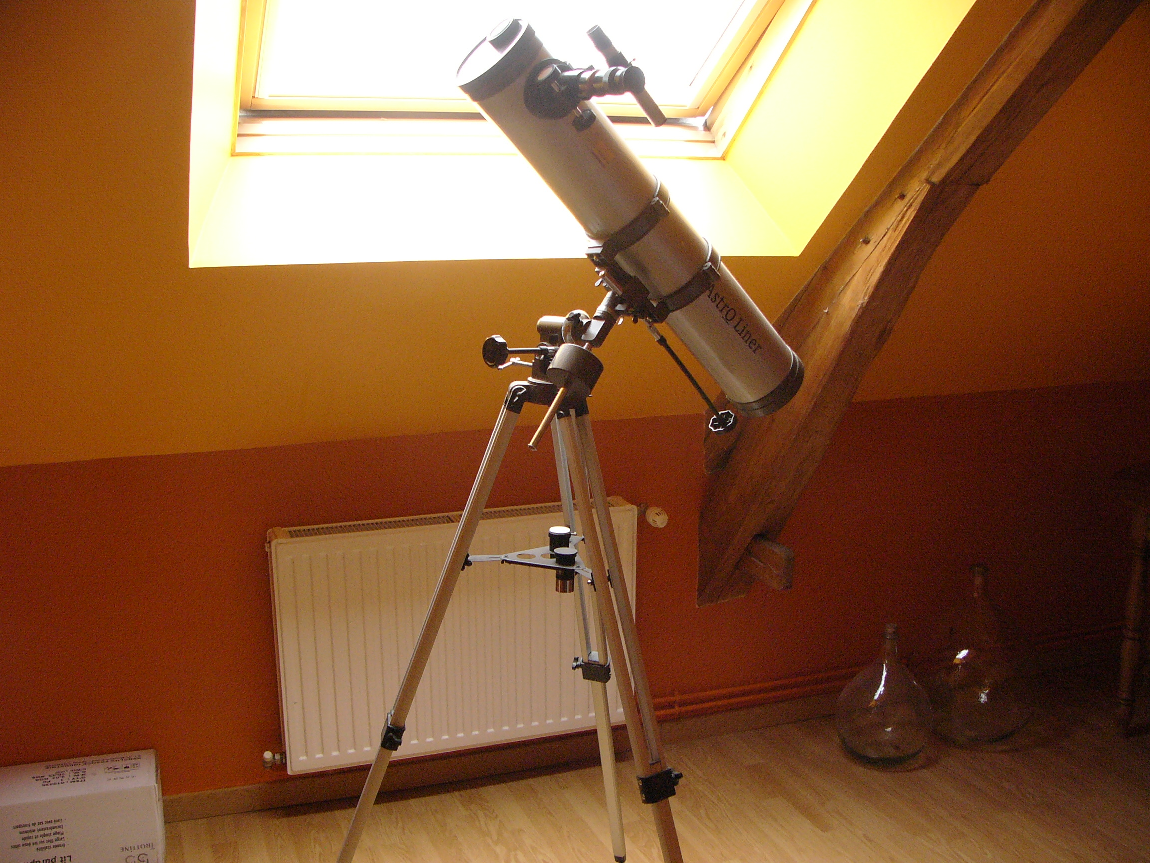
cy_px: 432
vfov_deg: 39.7
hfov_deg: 51.4
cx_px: 575
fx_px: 1196
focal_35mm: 36
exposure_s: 1/160
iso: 200
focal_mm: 6
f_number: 2.8
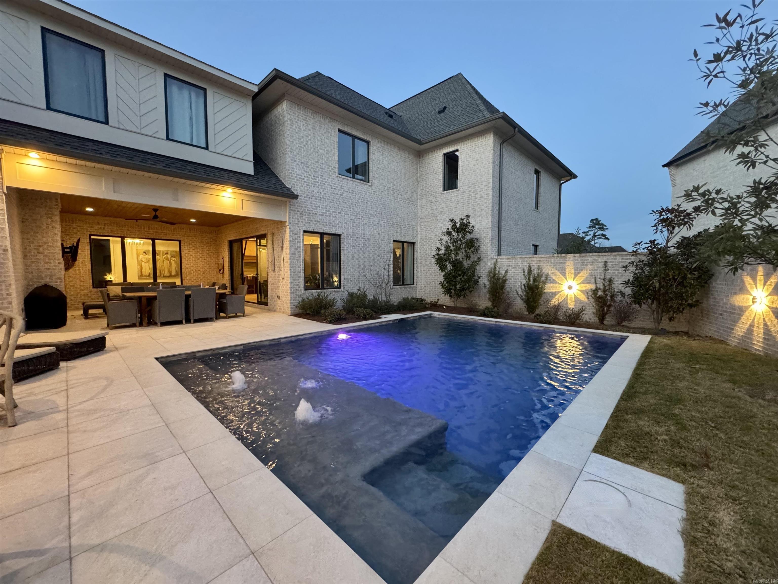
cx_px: 389
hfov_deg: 102.1
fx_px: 315
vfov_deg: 85.7
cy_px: 292
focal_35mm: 14
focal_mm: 2.22
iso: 800
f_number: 2.2
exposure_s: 1/60
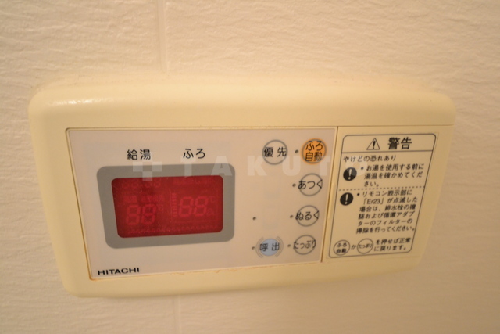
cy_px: 167
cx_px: 250
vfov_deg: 56.2
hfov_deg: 77.3
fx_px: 313
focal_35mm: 22
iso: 1600
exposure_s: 1/10
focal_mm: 15
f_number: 5.3
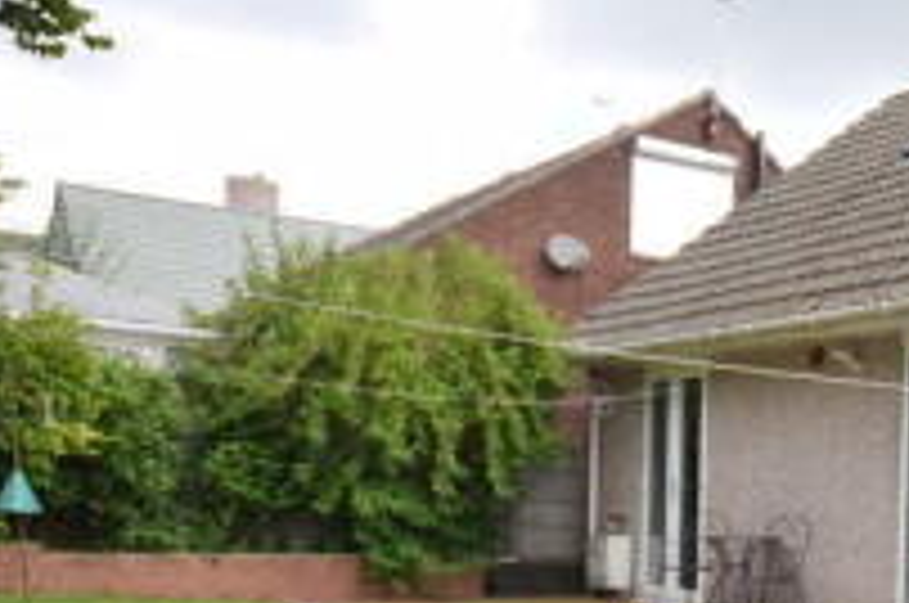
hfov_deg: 31.5
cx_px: 1073
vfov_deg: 24.5
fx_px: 1352
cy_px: 538
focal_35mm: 54
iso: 100
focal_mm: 11
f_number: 6.3
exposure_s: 1/160
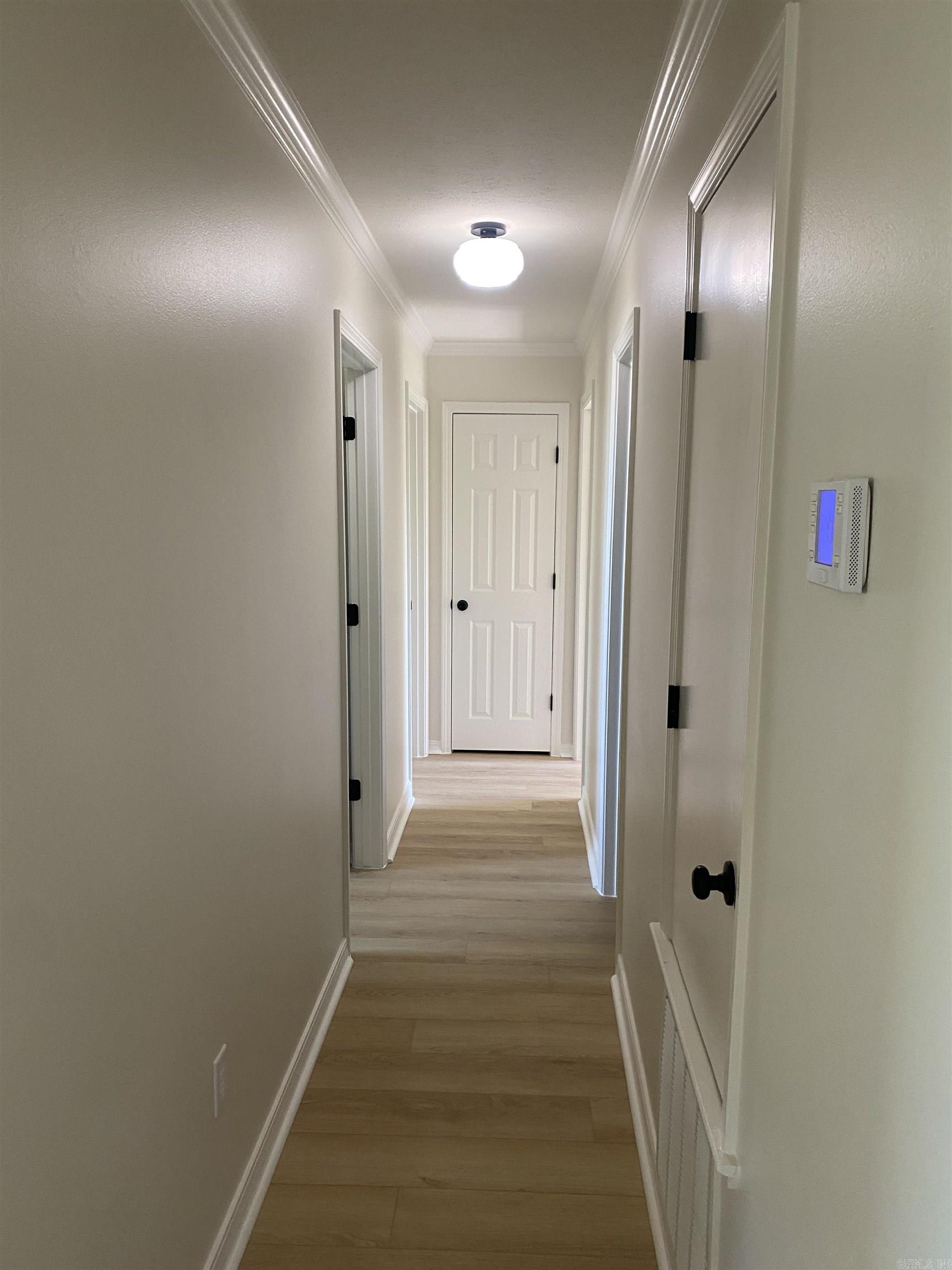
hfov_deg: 53.1
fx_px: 953
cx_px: 476
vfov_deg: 67.3
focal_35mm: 26
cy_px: 635
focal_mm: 4.25
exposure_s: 1/60
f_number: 1.8
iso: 125
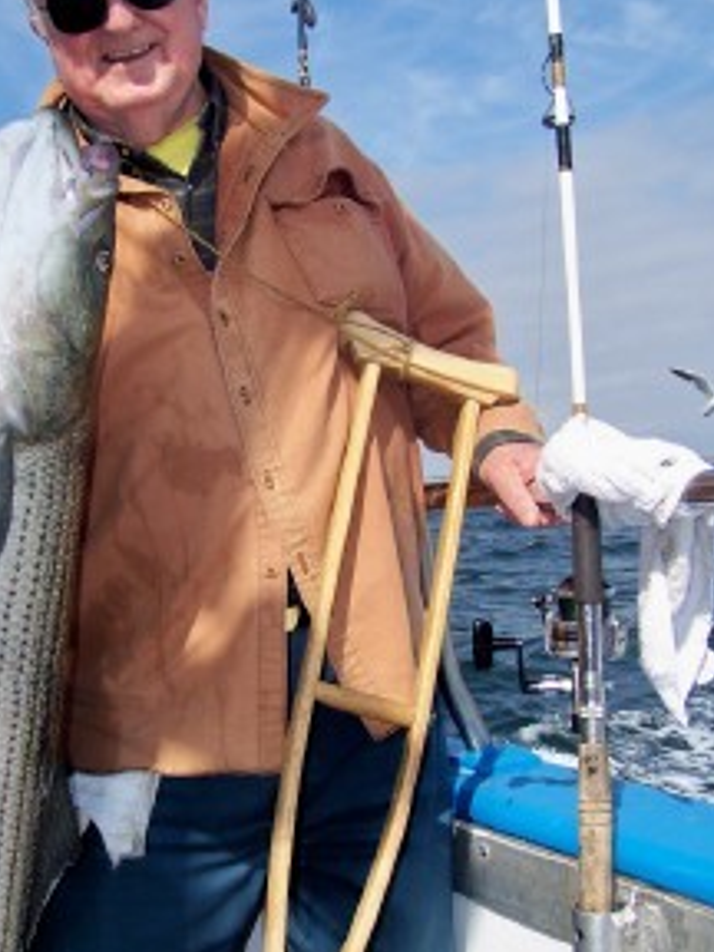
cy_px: 526
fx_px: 1375
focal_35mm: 50
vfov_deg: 38.1
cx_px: 248
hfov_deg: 28.9
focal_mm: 5.85
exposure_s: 1/1000
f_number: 2.8
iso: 64
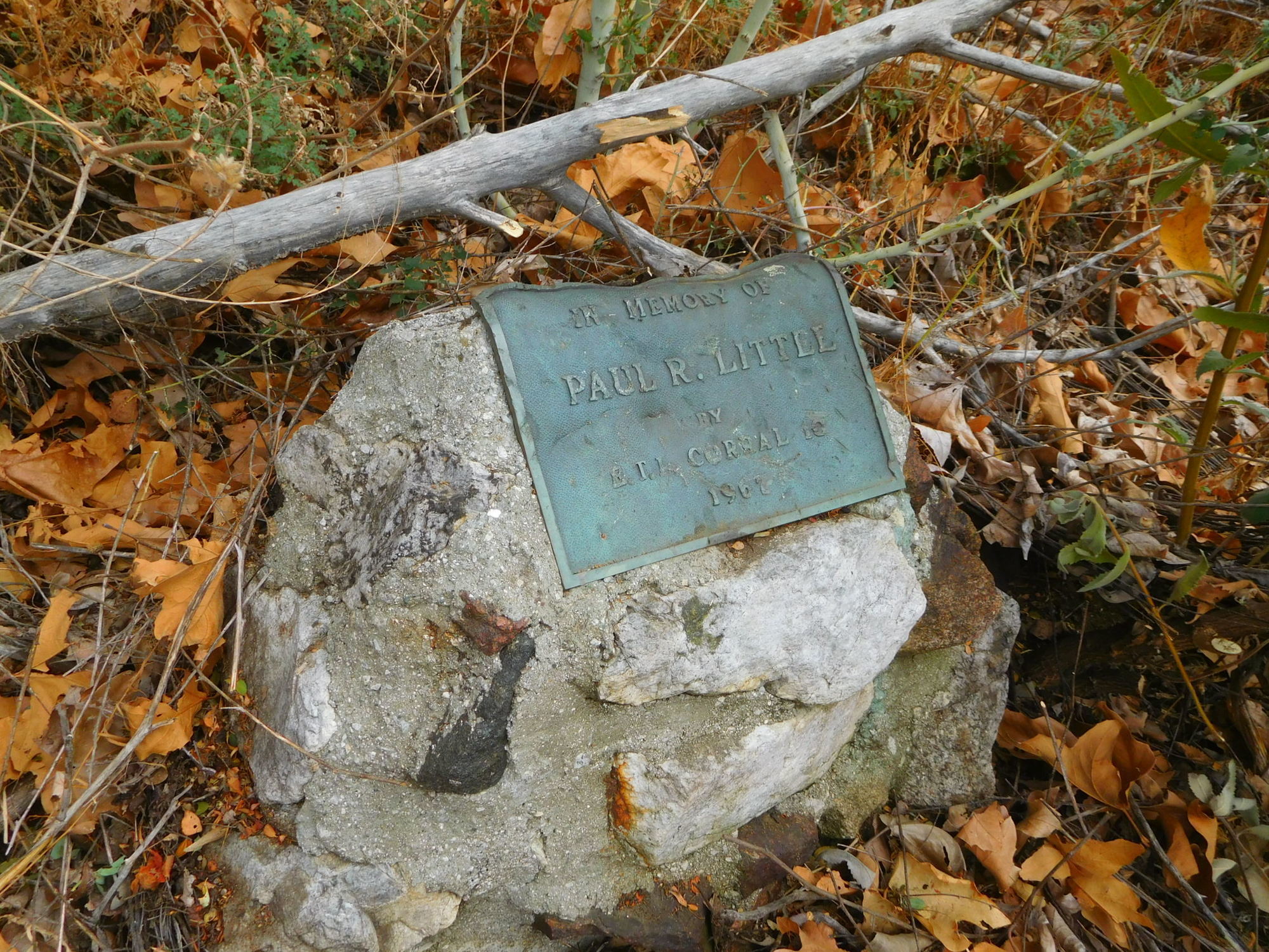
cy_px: 476
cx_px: 634
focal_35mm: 25
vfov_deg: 54.9
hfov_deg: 69.4
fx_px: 916
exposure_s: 1/320
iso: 125
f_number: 3.4
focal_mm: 4.5
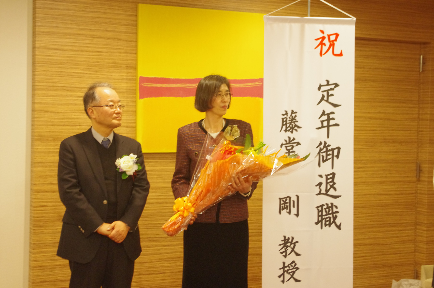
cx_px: 217
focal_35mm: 72
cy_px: 144
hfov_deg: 28.1
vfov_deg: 18.9
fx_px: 867
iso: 2000
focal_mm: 47.5
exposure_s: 1/20
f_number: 5.6
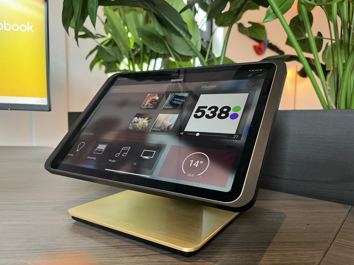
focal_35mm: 26
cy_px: 132
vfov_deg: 53.1
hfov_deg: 67.3
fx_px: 266
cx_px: 177
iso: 200
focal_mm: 5.1
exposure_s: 1/50
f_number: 1.6
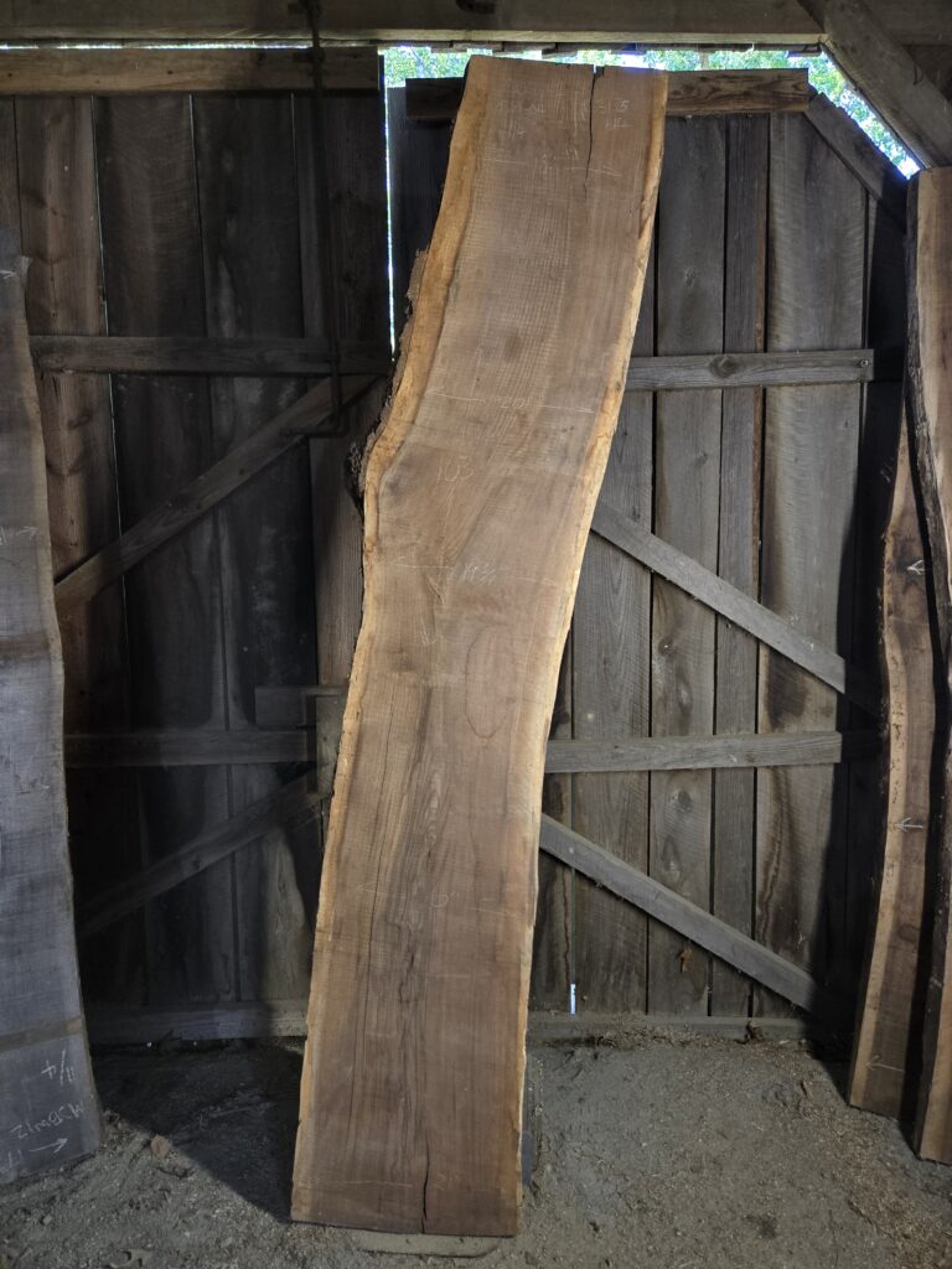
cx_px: 476
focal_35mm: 23
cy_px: 634
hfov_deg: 58.9
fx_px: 843
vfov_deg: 73.9
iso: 200
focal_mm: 5.4
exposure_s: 1/120
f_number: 1.8
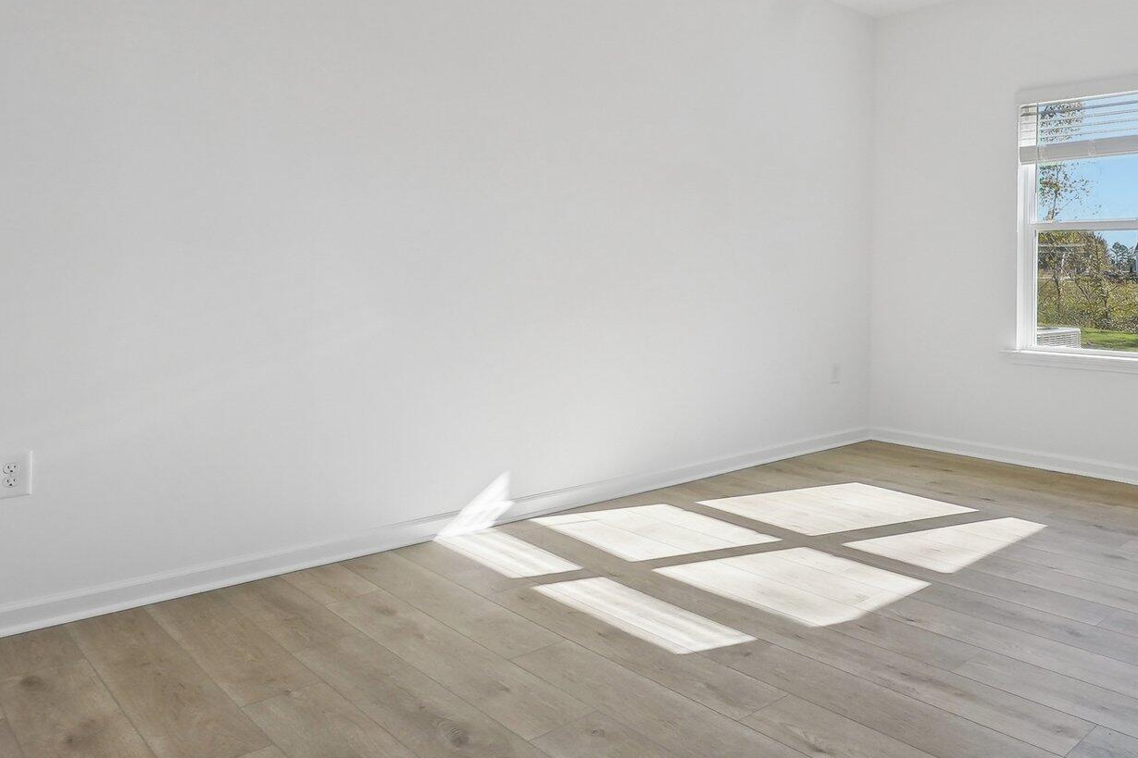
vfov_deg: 50.4
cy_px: 257
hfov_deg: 65.4
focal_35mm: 25
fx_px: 790
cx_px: 903
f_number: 8
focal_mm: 10
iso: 400
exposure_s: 1/100
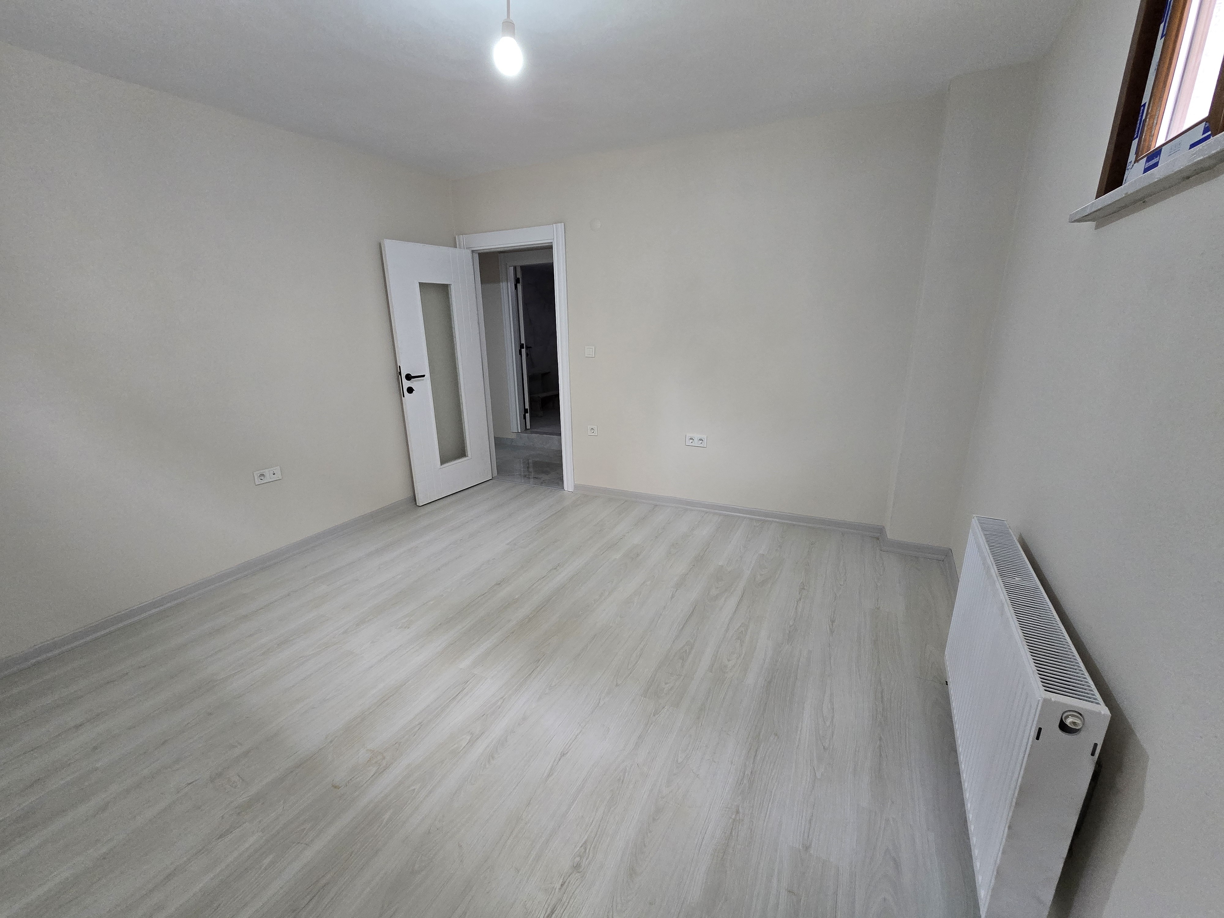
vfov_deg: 89.9
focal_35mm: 13
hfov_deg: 106.2
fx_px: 460
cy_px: 459
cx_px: 612
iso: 500
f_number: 2.2
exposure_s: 1/50
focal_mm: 2.2
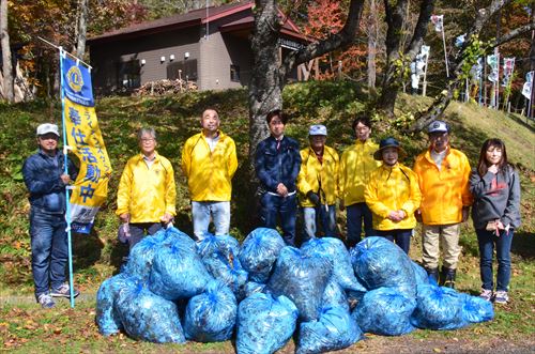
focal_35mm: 36
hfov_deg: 53.2
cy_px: 177
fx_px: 534
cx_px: 268
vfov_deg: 36.7
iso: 2500
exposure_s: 1/1000
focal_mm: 24
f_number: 16
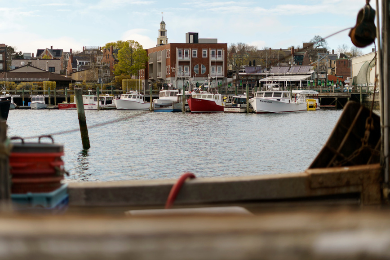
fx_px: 639
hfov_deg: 33.9
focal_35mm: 59
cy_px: 121
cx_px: 169
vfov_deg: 23.0
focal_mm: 50
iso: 100
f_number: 1.8
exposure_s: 1/125
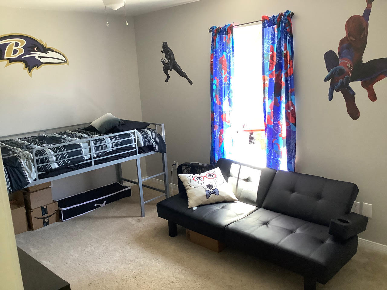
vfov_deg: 45.4
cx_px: 194
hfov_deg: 58.4
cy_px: 145
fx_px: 347
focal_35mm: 31
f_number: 2.4
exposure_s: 1/60
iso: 160
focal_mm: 3.3
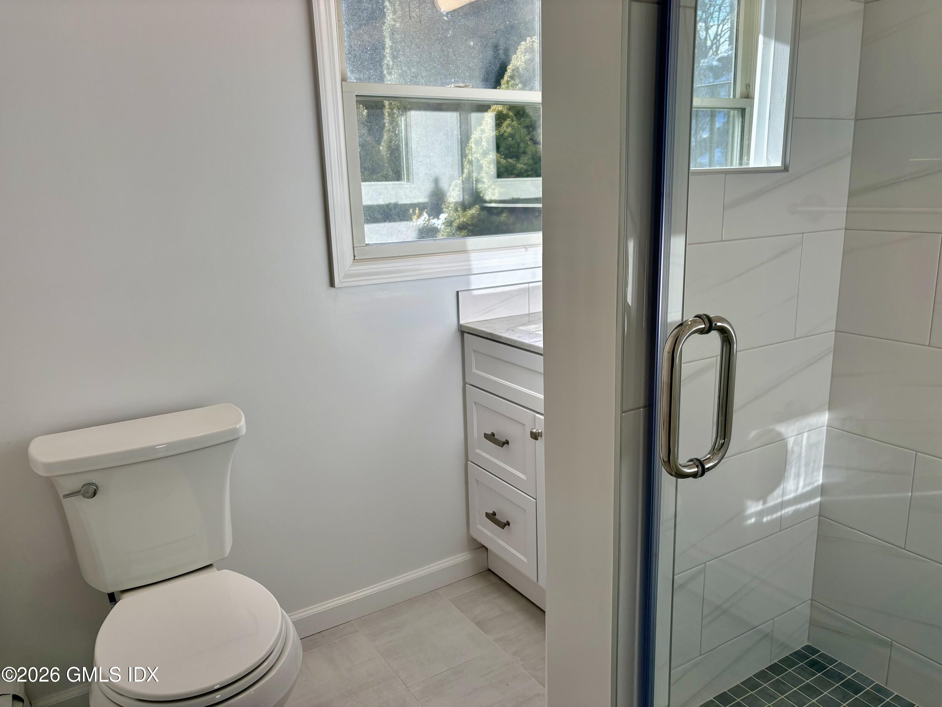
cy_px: 354
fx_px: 708
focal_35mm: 26
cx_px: 471
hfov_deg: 67.3
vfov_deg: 53.1
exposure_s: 1/618
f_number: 1.6
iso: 50
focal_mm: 5.96
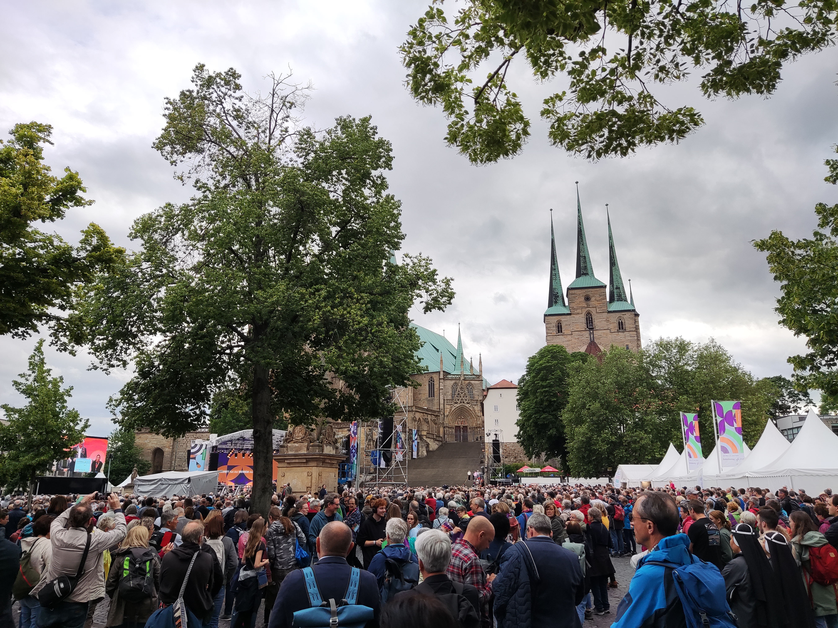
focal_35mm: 25
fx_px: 605
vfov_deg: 54.9
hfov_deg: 69.4
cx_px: 419
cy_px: 314
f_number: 1.79
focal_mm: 4.71
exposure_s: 1/326
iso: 50
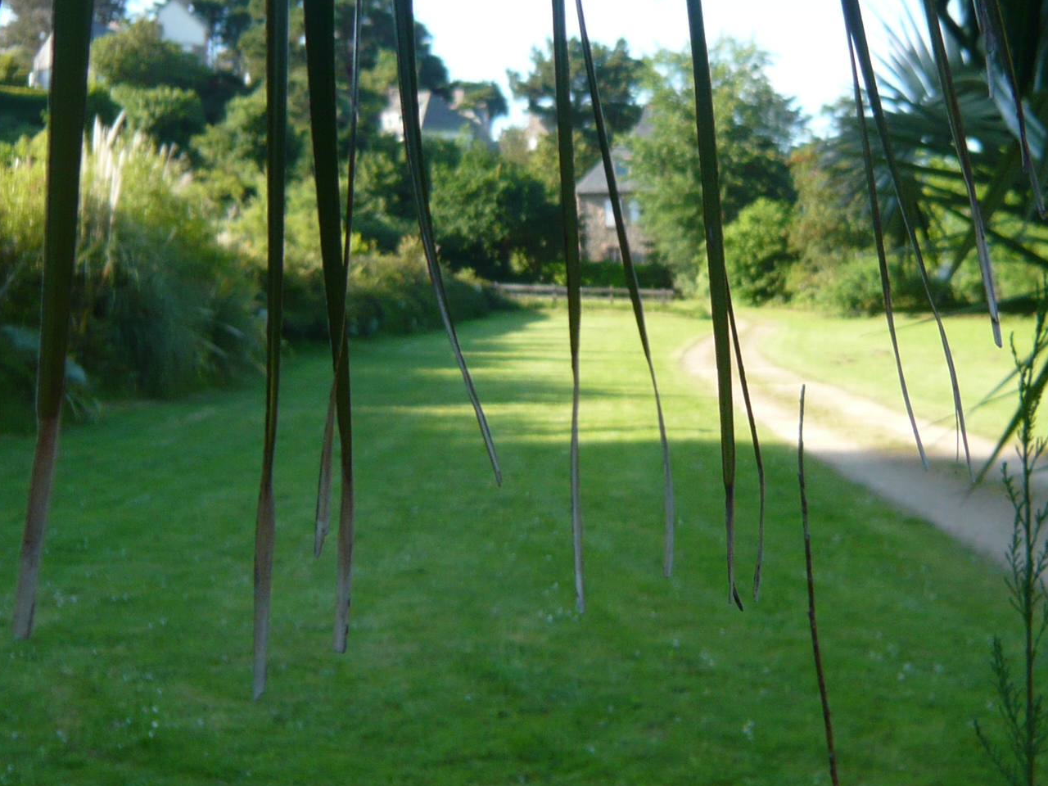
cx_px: 712
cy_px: 207
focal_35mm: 56
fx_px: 1695
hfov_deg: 34.0
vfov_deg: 25.8
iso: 100
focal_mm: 4.6
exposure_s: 1/320
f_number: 2.8
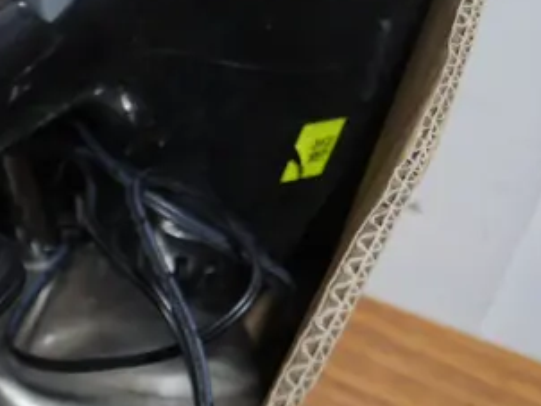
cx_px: -301
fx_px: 1908
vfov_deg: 11.8
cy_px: -112
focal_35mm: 122
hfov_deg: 14.8
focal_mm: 18
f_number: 4
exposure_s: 1/60
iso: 250
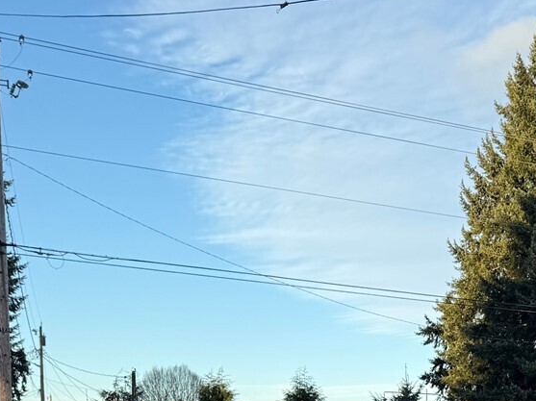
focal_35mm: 69
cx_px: 637
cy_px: 476
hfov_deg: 25.4
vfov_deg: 20.0
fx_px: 1068
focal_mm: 6.76
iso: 80
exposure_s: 1/2053
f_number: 1.78
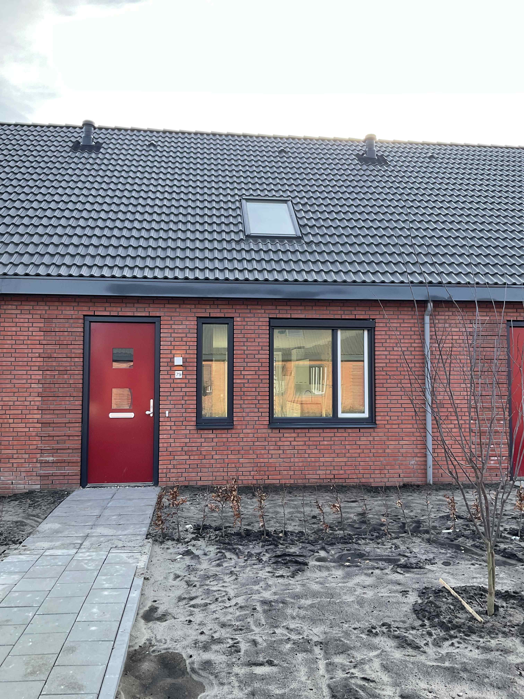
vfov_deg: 61.7
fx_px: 585
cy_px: 350
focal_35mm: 29
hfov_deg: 48.2
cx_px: 262
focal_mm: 3
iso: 16
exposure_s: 1/307
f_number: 1.8
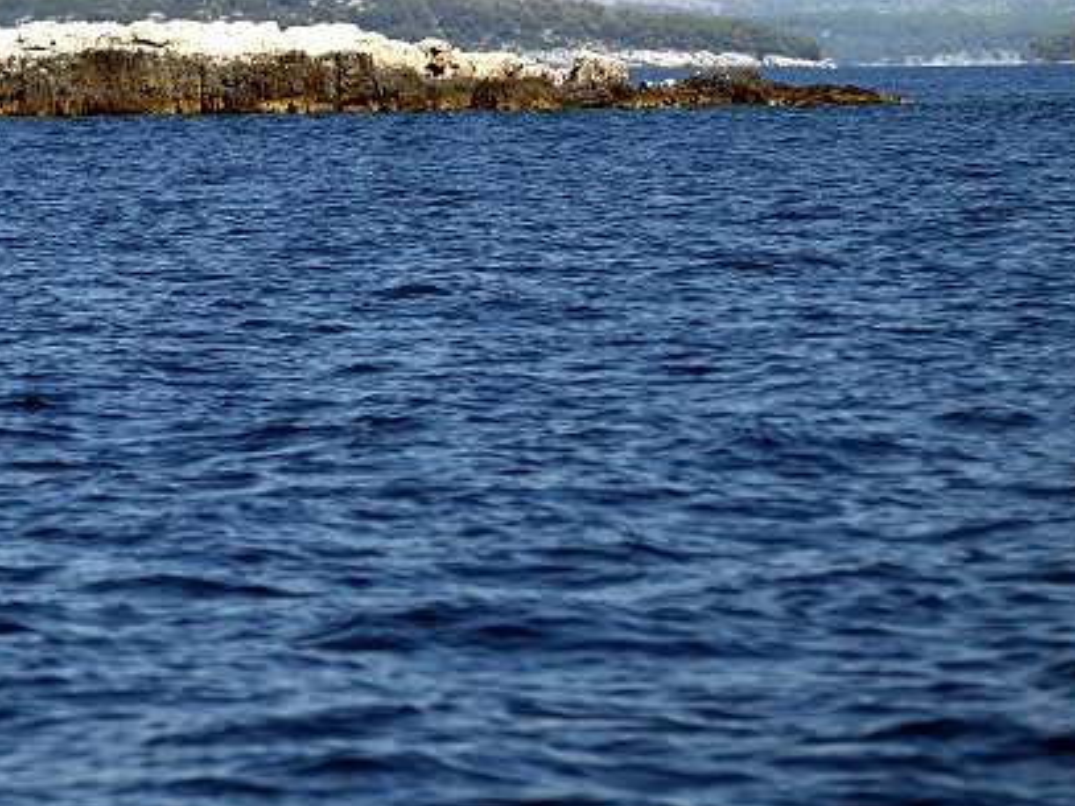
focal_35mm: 343
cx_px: 108
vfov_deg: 4.3
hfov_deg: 5.8
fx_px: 10649
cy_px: -12
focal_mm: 145
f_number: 4.8
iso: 100
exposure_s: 1/1250
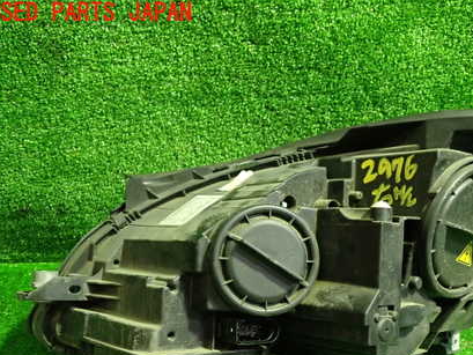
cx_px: 328
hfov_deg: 42.2
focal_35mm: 44
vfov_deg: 32.4
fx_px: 601
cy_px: 259
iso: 500
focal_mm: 5.4
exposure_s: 1/30
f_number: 2.3
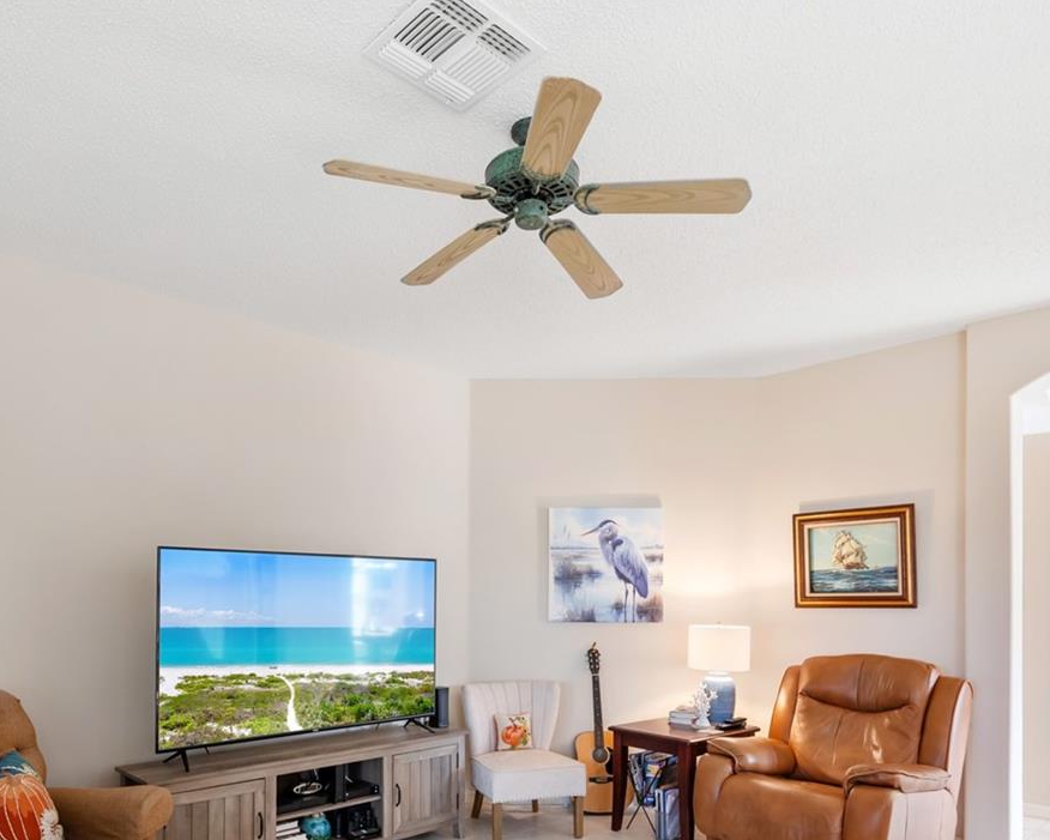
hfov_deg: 70.1
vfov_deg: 56.7
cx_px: 475
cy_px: 599
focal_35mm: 24
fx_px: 746
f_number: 6.3
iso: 250
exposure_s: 1/15
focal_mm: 14
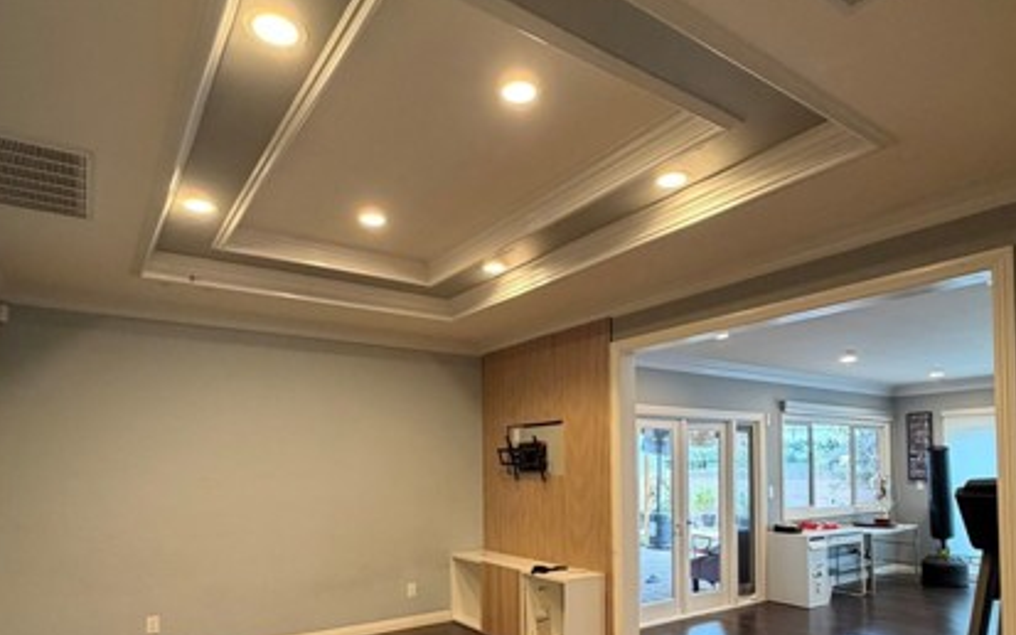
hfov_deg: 77.1
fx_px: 637
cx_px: 531
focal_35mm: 23
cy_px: 455
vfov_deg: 51.3
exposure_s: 1/60
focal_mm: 2.22
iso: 250
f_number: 2.2
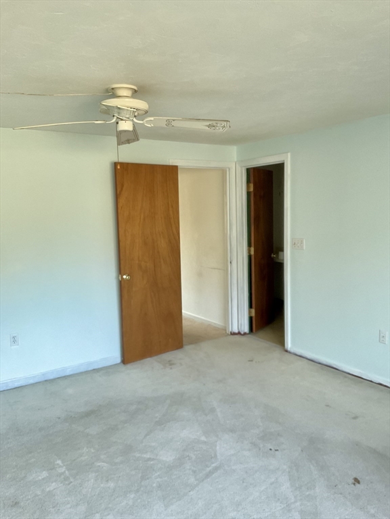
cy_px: 260
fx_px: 436
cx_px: 195
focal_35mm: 29
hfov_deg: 48.2
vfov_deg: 61.7
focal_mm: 3
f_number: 1.8
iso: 320
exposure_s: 1/40
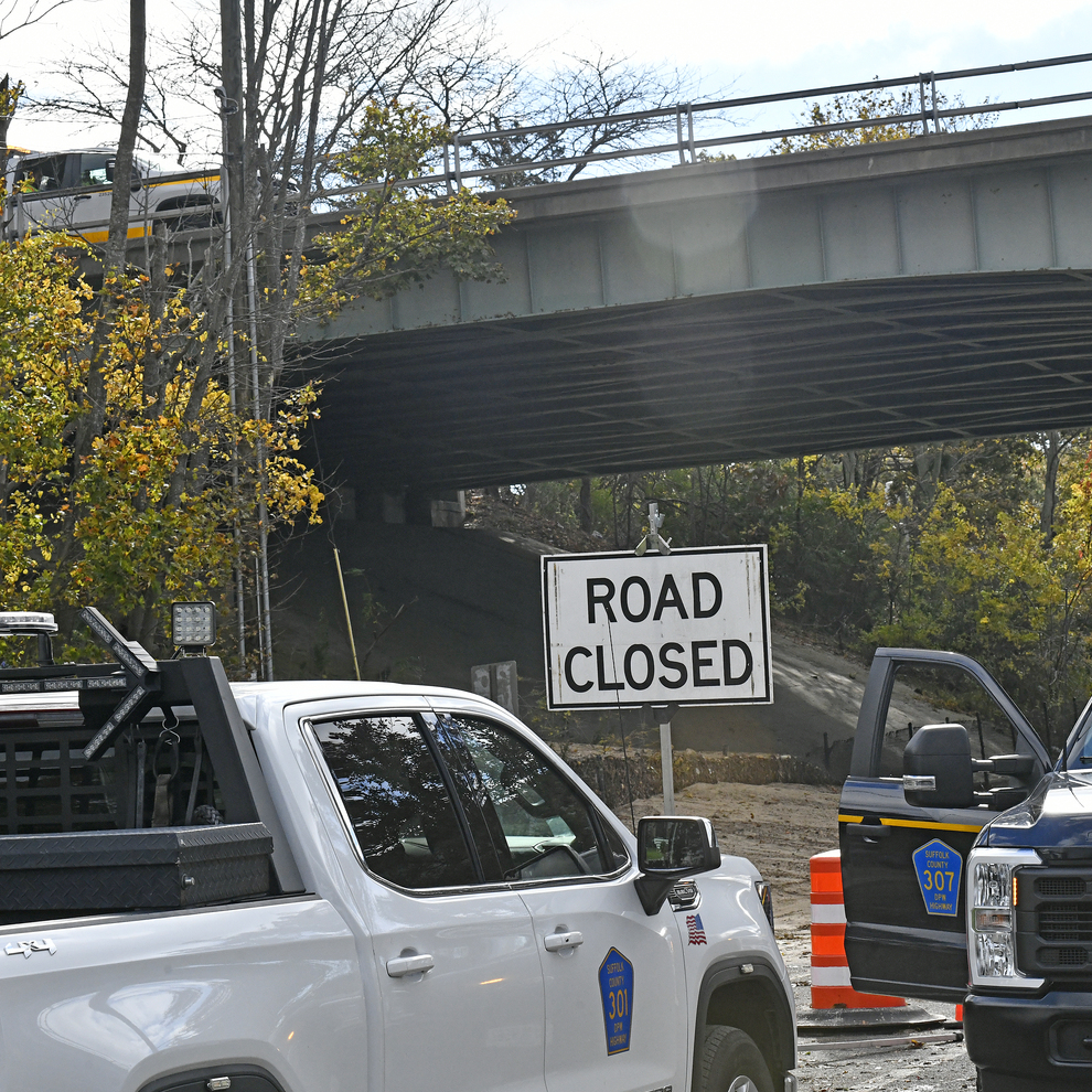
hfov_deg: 16.9
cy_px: 543
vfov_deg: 16.9
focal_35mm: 103
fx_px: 3676
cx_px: 704
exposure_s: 1/1000
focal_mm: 80
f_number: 16
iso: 1600
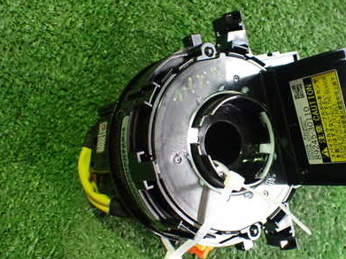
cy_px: 131
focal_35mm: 46
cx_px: 235
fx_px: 460
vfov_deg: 31.5
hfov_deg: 40.7
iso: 800
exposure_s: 1/60
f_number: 2.3
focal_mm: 5.4
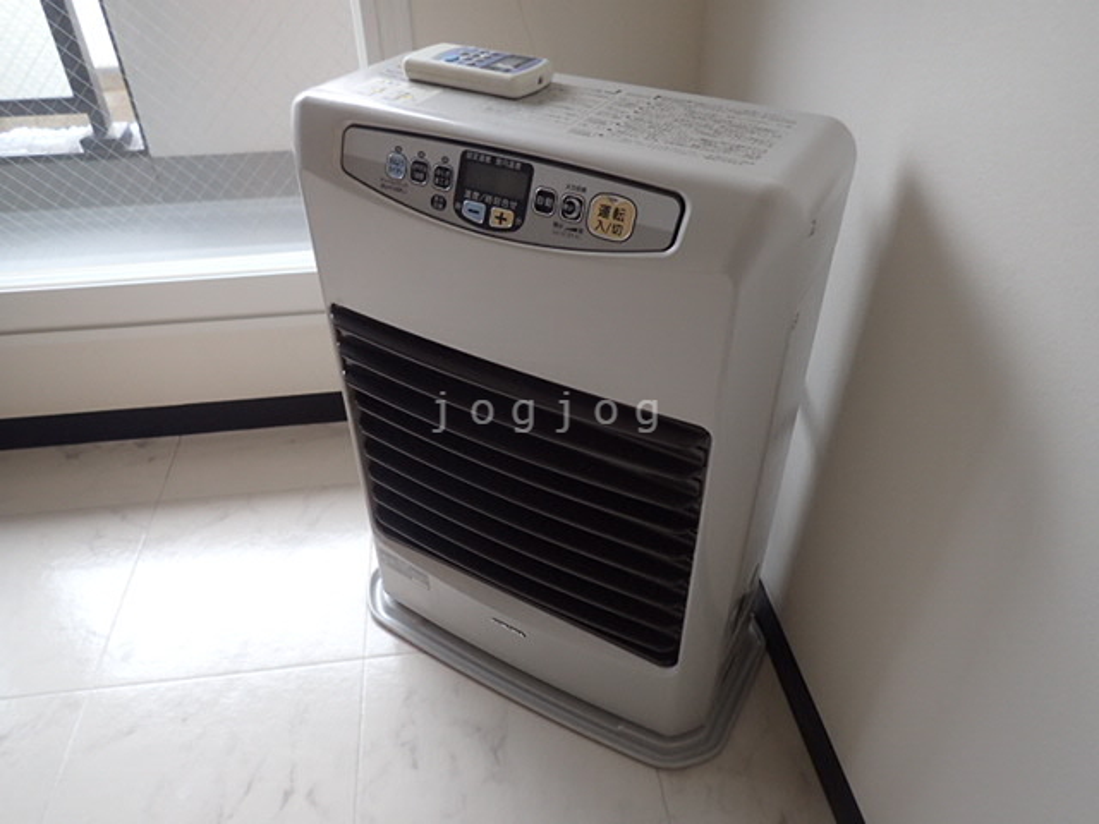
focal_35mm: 25
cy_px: 412
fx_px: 794
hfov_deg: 69.4
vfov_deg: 54.9
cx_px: 550
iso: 200
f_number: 2
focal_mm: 4.5
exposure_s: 1/30
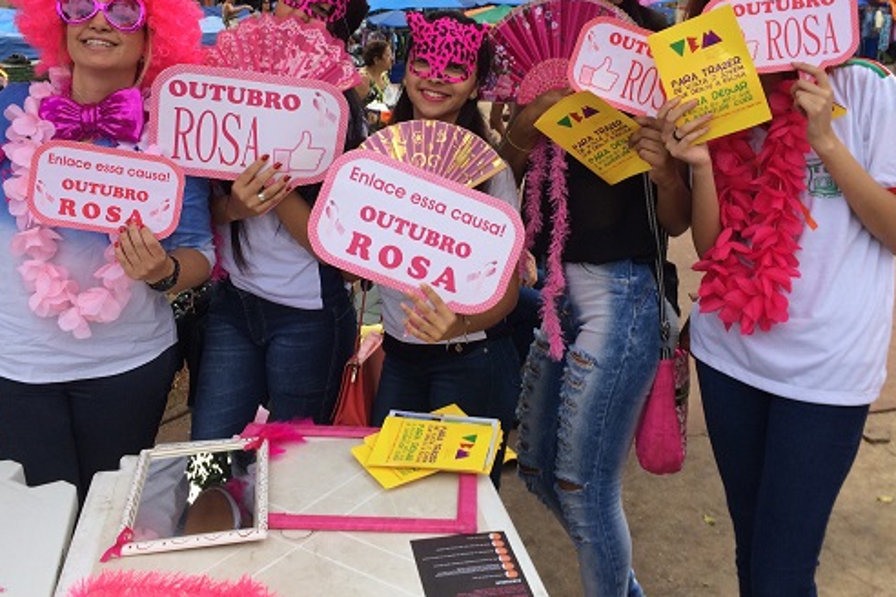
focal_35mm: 38
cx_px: 435
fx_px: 946
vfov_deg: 34.8
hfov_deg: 50.7
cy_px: 203
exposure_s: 1/720
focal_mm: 4.15
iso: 32
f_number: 2.2
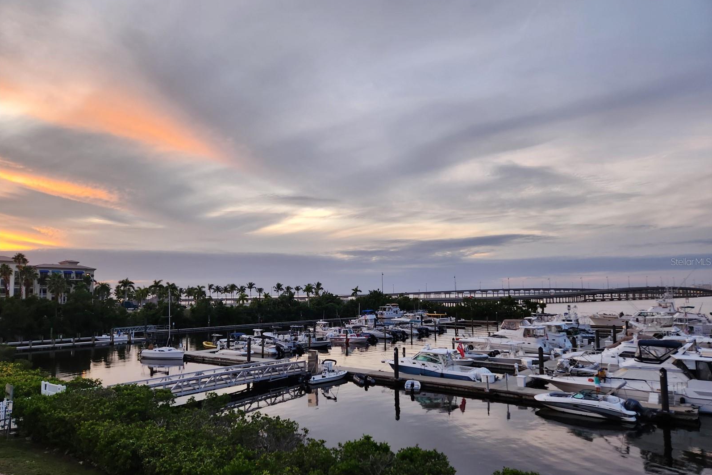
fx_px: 475
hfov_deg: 73.7
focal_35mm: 24
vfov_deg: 53.0
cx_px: 356
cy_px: 261
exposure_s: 1/180
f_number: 1.8
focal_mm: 5.4
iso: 100
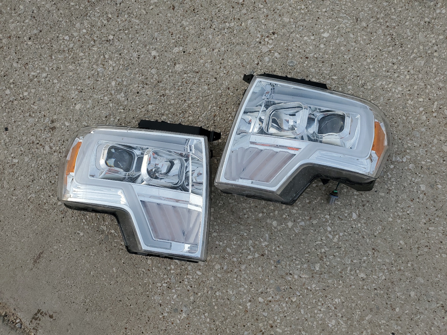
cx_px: 224
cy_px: 168
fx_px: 336
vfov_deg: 53.1
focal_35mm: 26
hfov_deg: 67.3
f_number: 1.5
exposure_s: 1/1250
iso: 50
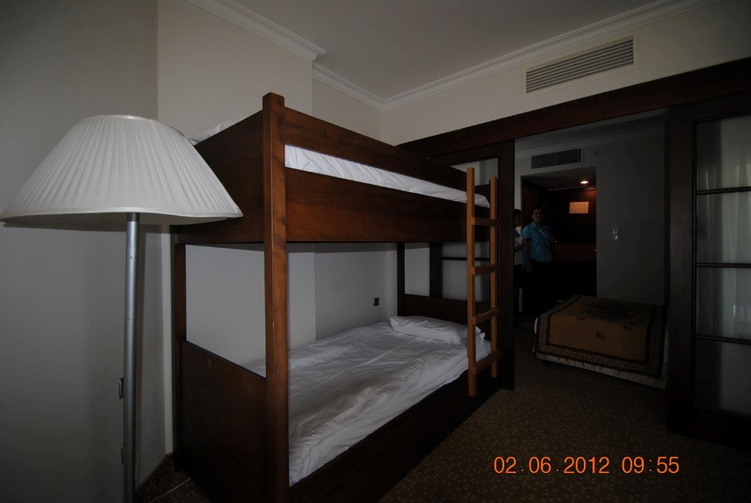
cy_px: 252
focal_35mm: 15
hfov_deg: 100.3
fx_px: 313
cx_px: 376
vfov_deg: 77.5
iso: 200
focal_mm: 10
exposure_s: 1/60
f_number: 3.5
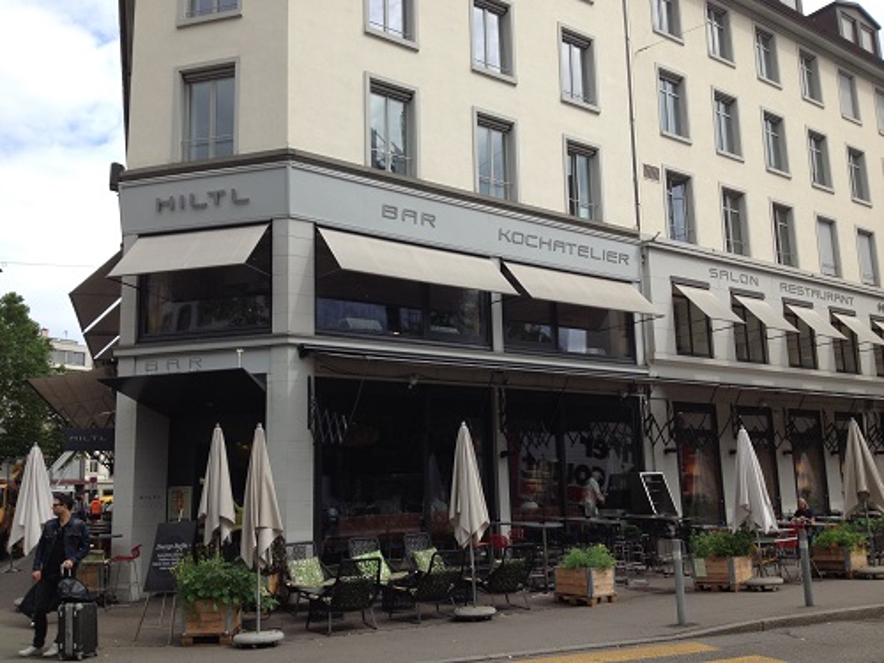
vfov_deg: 40.7
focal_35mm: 35
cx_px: 442
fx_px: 894
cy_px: 332
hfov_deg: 52.6
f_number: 2.4
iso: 50
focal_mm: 4.28
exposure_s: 1/986
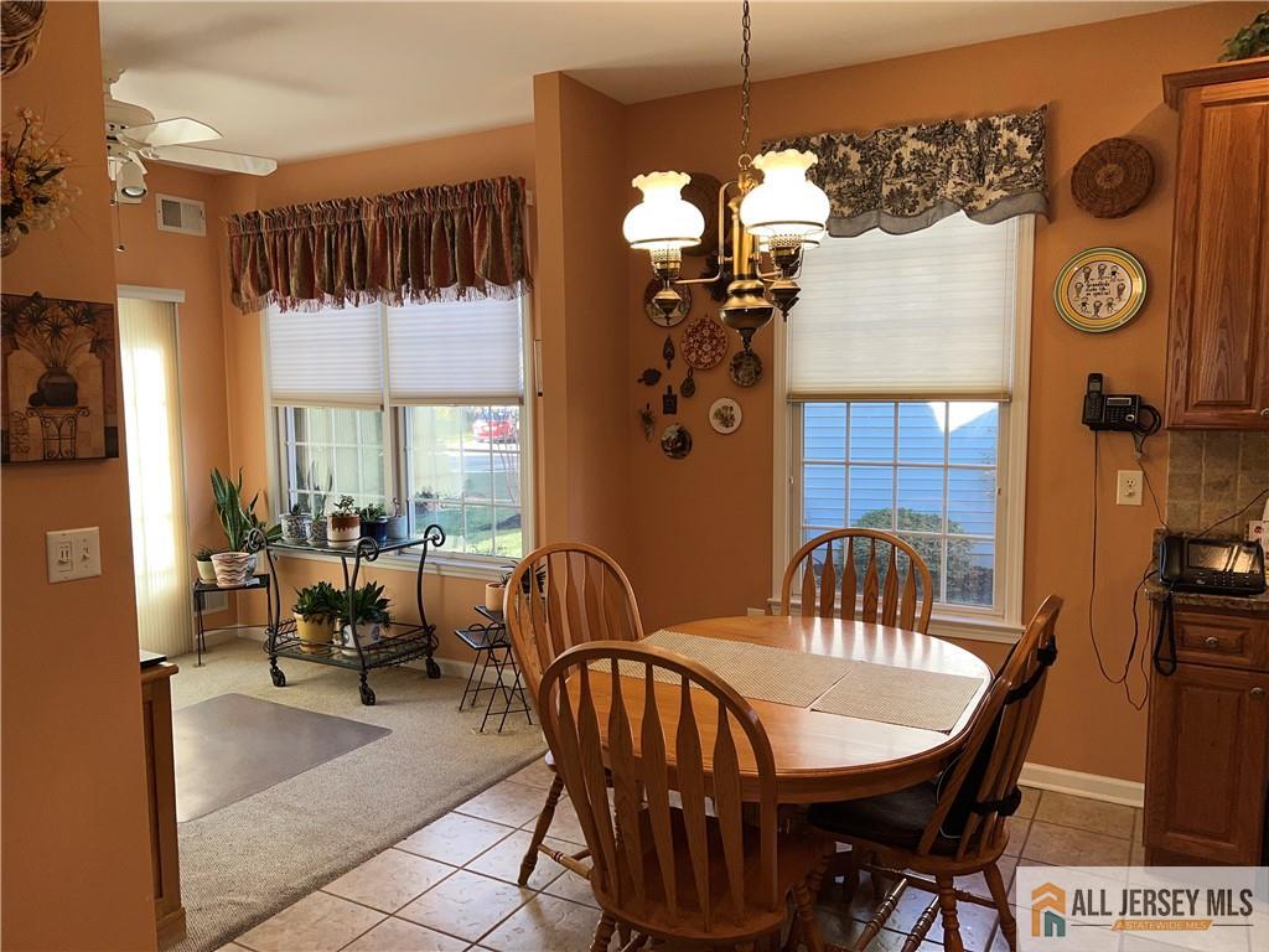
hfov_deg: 67.3
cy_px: 476
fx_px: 953
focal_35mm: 26
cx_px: 634
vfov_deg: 53.1
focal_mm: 5.7
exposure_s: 1/215
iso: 32
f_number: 1.5
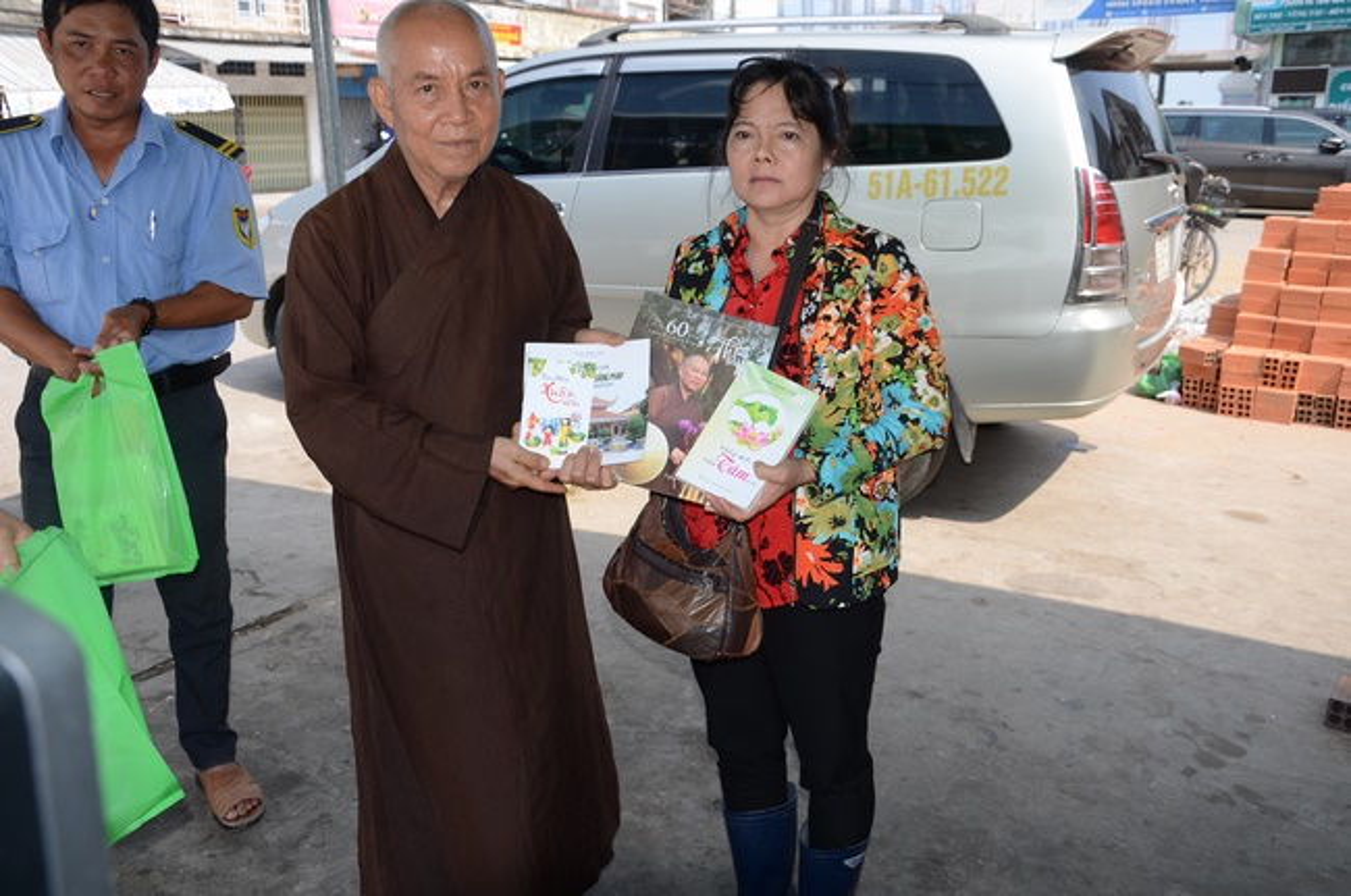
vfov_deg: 41.6
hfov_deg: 59.6
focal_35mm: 32
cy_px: 448
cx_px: 676
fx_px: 1180
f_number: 6.3
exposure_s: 1/250
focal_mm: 21
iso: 100
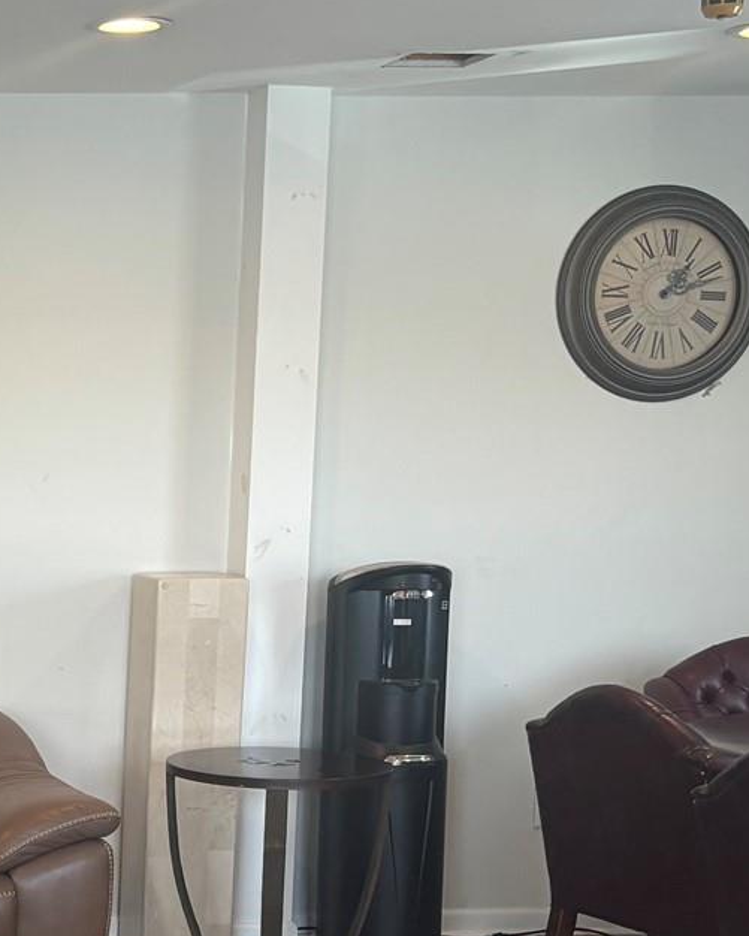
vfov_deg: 22.7
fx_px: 2299
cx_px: -381
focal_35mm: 83
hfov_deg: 16.8
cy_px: 736
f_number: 1.6
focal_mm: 5.96
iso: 100
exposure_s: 1/120
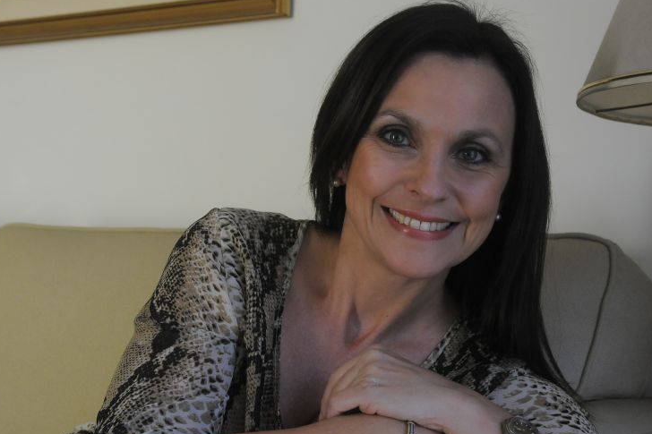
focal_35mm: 63
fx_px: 1141
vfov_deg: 21.5
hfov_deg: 31.8
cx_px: 375
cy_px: 248
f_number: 7.1
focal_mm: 34
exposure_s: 1/80
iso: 1000
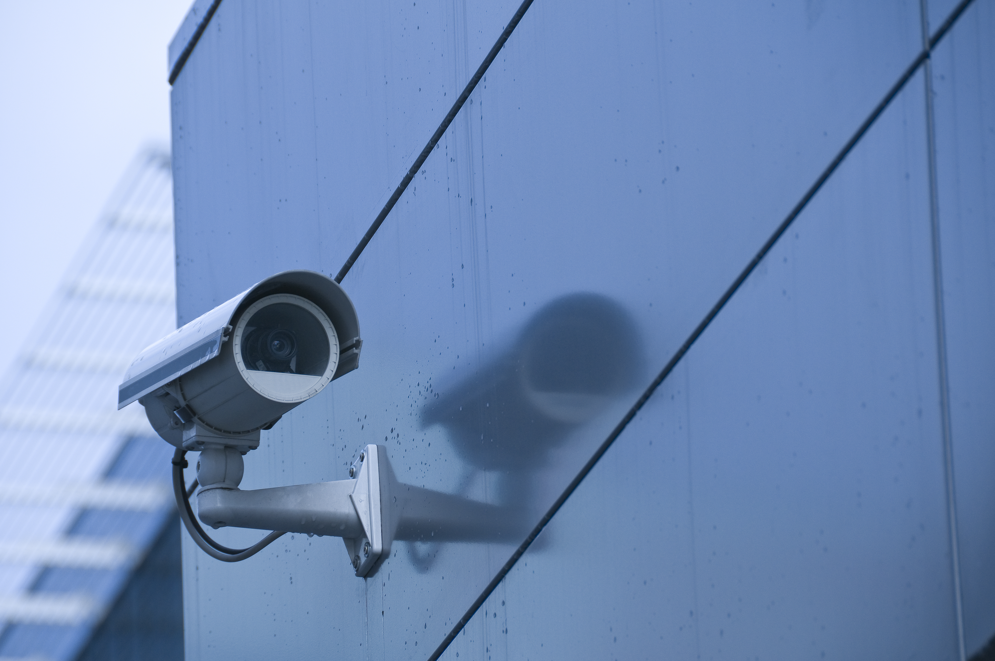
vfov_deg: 5.4
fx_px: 7039
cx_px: 498
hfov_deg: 8.1
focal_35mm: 255
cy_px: 330
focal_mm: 170
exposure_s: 1/250
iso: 200
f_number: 8
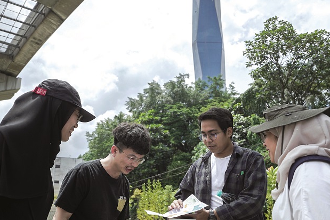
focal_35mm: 33
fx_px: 298
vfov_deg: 40.3
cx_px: 173
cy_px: 135
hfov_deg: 57.8
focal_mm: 16.8
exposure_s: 1/2500
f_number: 2.8
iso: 100
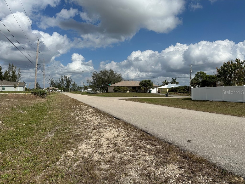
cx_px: 122
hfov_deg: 71.6
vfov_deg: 56.8
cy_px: 92
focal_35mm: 24
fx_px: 170
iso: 80
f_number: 1.78
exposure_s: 1/10753
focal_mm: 6.86
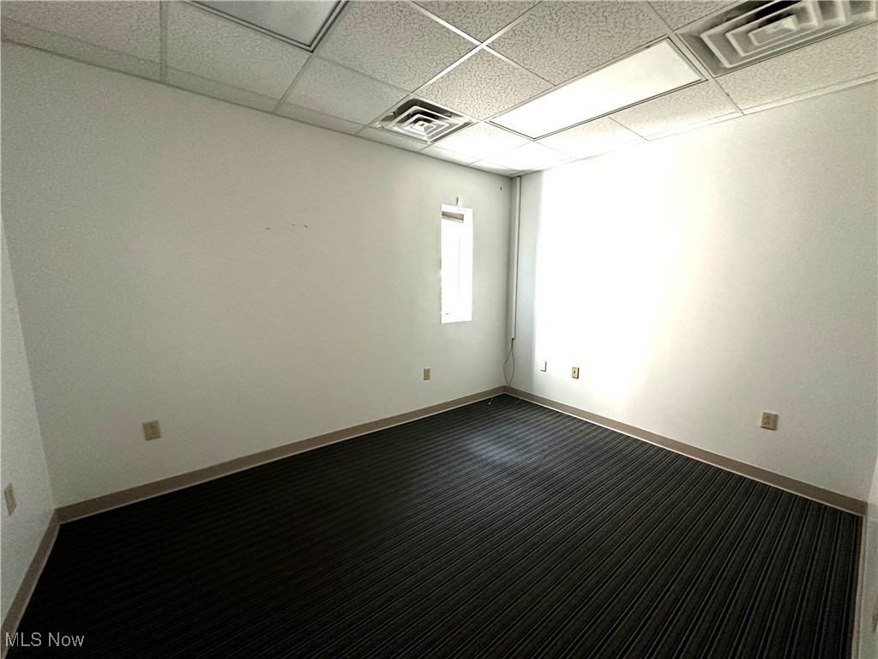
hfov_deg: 102.1
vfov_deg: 85.7
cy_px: 330
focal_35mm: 14
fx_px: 355
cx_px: 439
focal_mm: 2.22
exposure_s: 1/60
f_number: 2.2
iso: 400
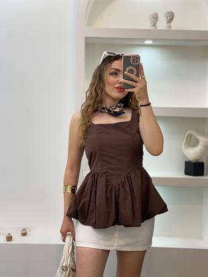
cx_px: 104
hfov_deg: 28.0
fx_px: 416
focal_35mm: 52
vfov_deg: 36.8
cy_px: 138
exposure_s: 1/100
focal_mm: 6
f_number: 2
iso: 80
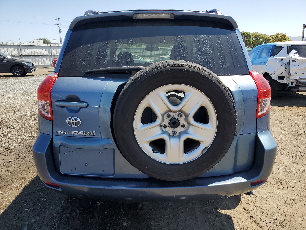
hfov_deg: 67.3
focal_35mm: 26
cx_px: 153
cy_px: 115
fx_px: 230
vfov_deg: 53.1
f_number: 1.5
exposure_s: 1/2000
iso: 50
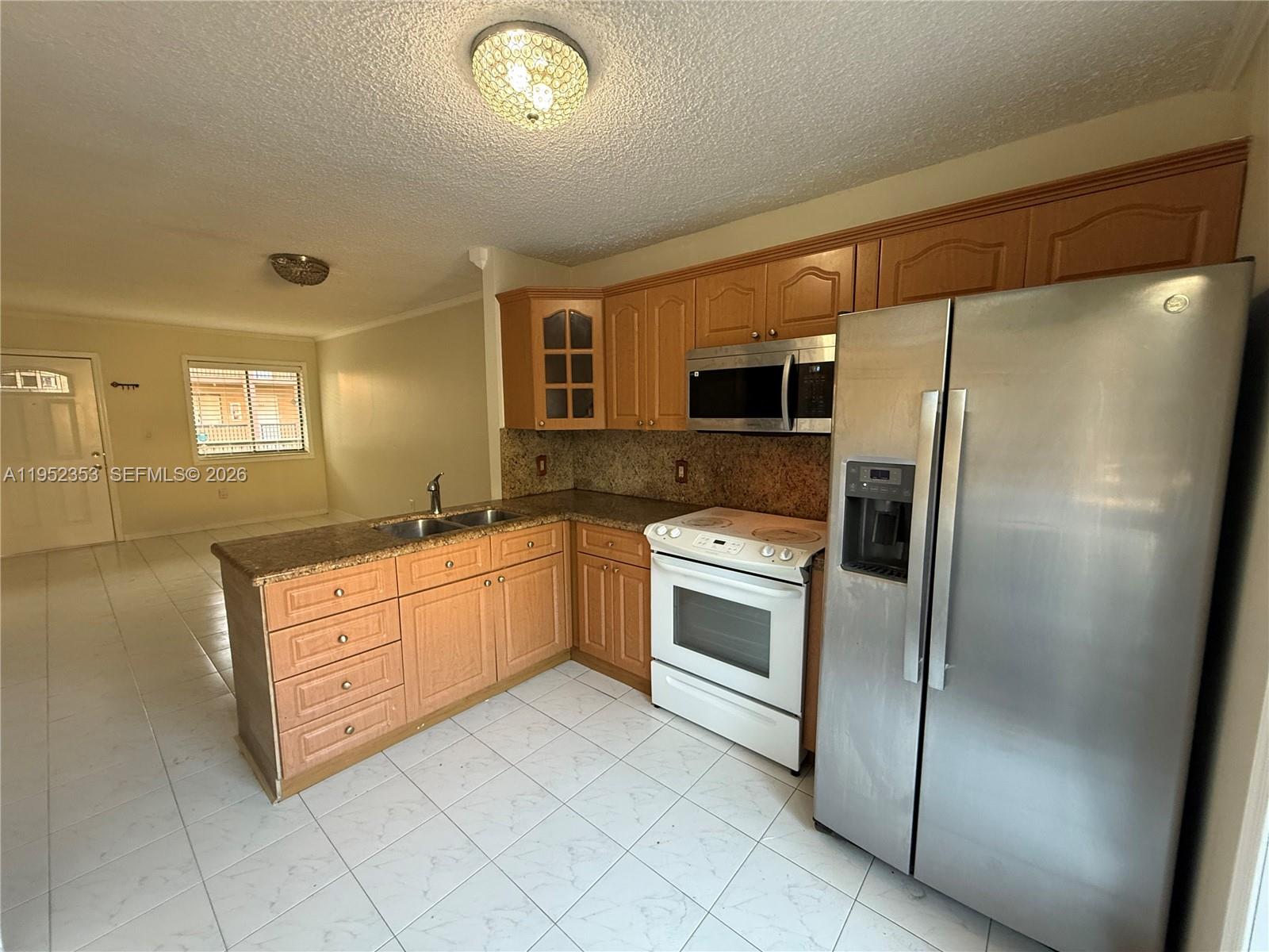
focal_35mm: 14
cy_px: 476
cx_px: 634
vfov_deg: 85.7
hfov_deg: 102.1
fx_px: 513
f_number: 2.2
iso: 400
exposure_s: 1/60
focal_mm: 2.22
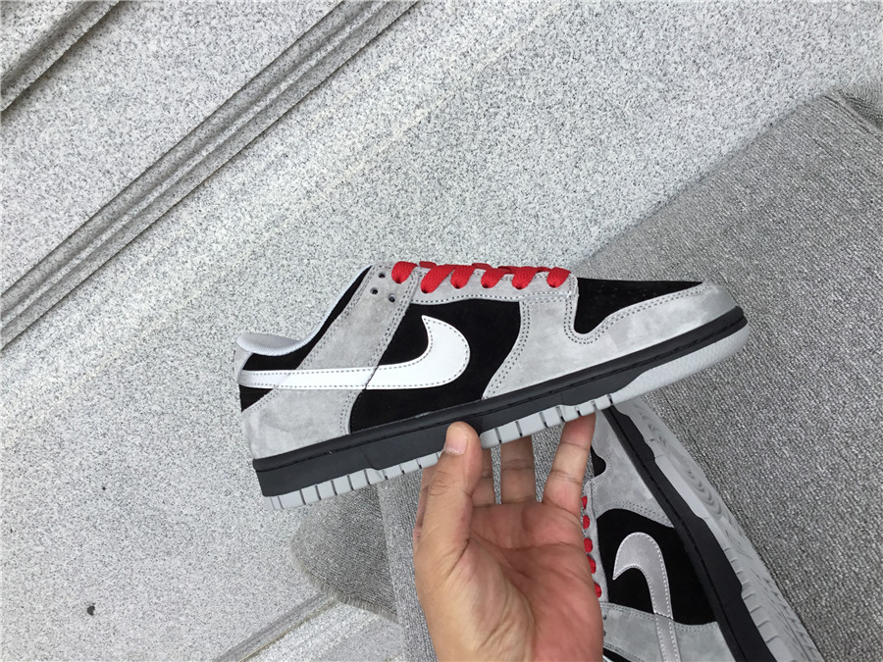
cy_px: 331
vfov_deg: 45.4
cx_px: 442
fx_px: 791
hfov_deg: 58.4
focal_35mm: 31
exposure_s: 1/285
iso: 25
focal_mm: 3.3
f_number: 2.4
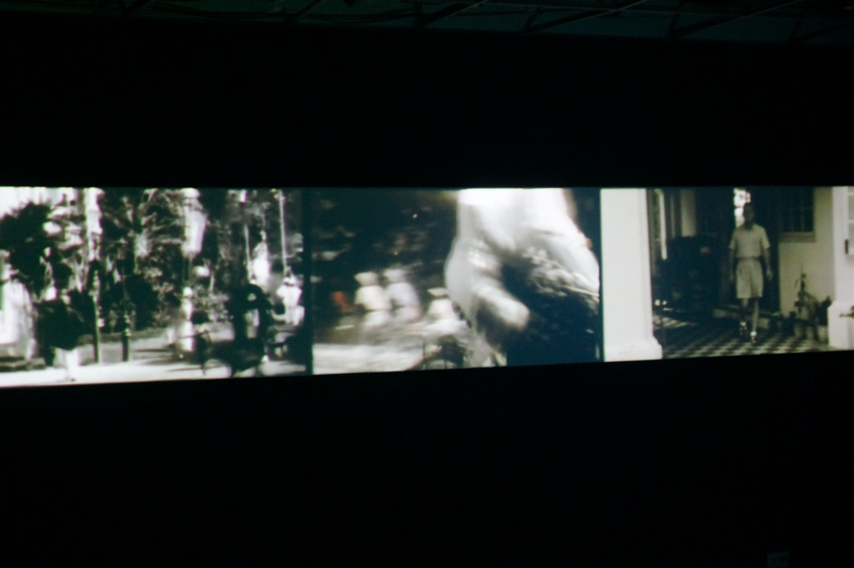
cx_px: 427
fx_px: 1671
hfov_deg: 28.7
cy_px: 284
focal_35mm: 70
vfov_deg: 19.3
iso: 3200
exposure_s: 1/15
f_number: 5.6
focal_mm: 47
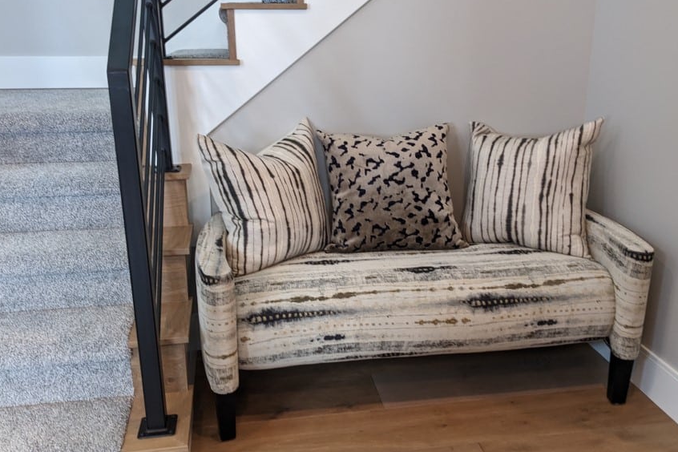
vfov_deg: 38.9
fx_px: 640
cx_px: 338
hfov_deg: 55.8
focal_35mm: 34
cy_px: 209
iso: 65
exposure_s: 1/40
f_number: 1.73
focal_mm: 4.38
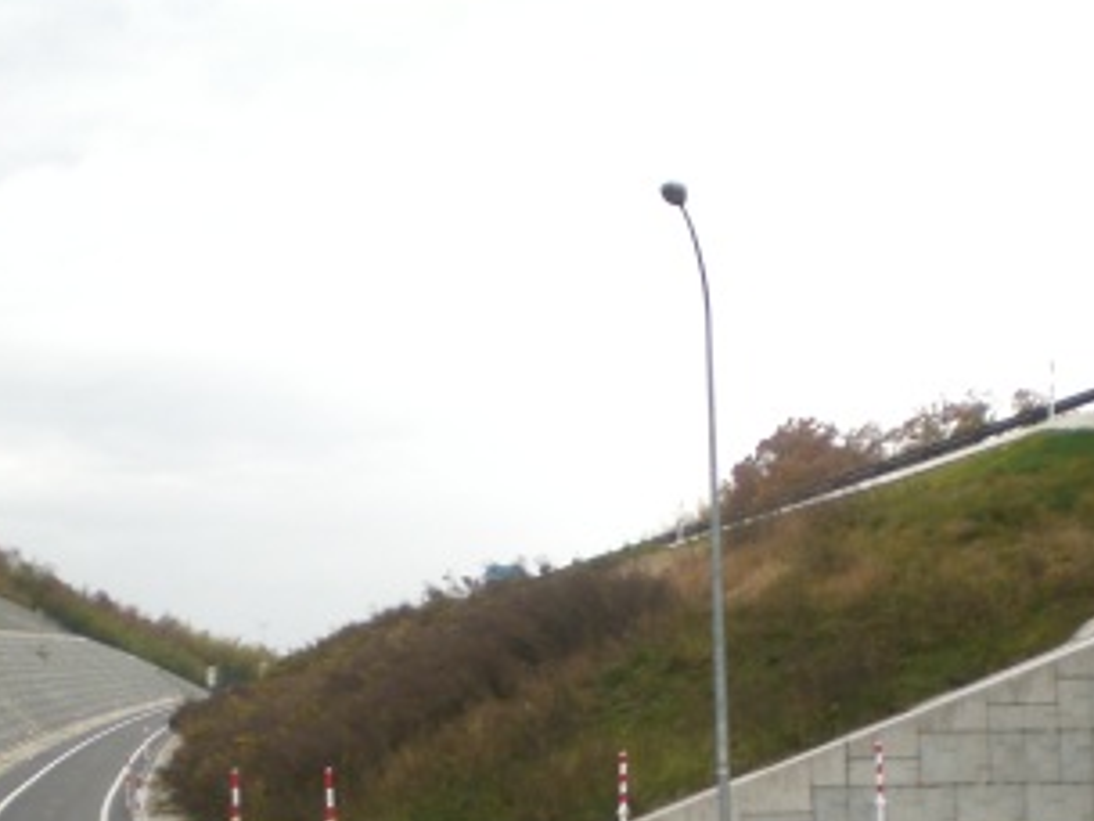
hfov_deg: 24.4
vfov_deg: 18.3
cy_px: 637
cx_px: 583
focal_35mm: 80
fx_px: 2528
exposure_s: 1/160
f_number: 3.1
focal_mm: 6.3
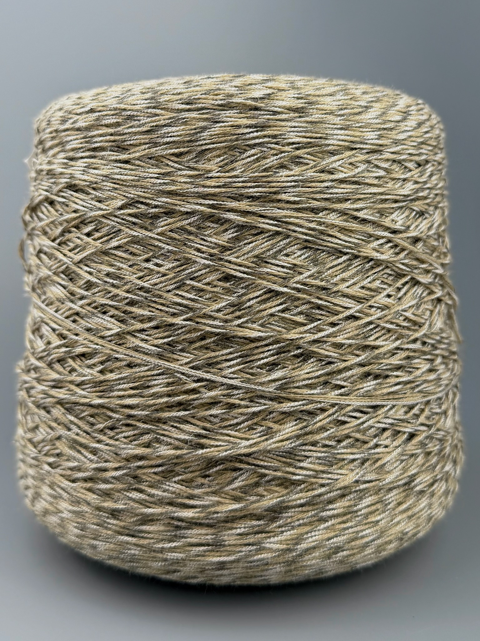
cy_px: 320
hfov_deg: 56.8
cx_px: 240
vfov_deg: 71.6
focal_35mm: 24
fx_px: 444
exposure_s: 1/868
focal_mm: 6.76
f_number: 1.78
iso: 80
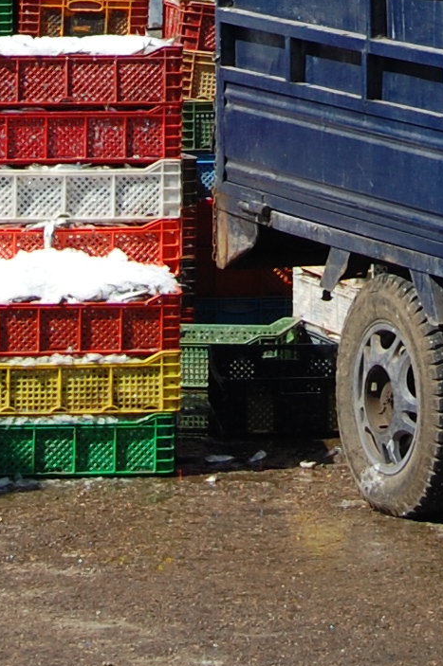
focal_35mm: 244
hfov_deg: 5.6
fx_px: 4515
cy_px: -626
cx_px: 437
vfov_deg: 8.1
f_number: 9
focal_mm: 38
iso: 200
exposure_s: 1/320
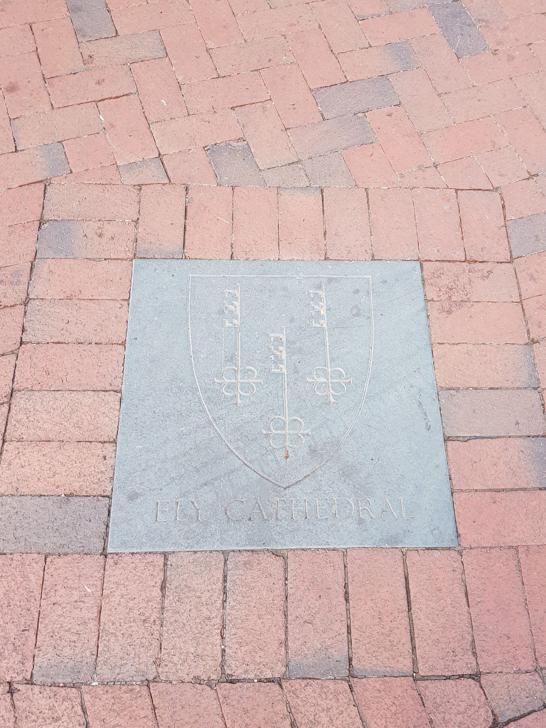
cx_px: 273
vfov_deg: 67.3
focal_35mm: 26
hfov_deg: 53.1
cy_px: 364
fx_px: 547
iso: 40
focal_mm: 4.2
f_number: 1.7
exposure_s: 1/416
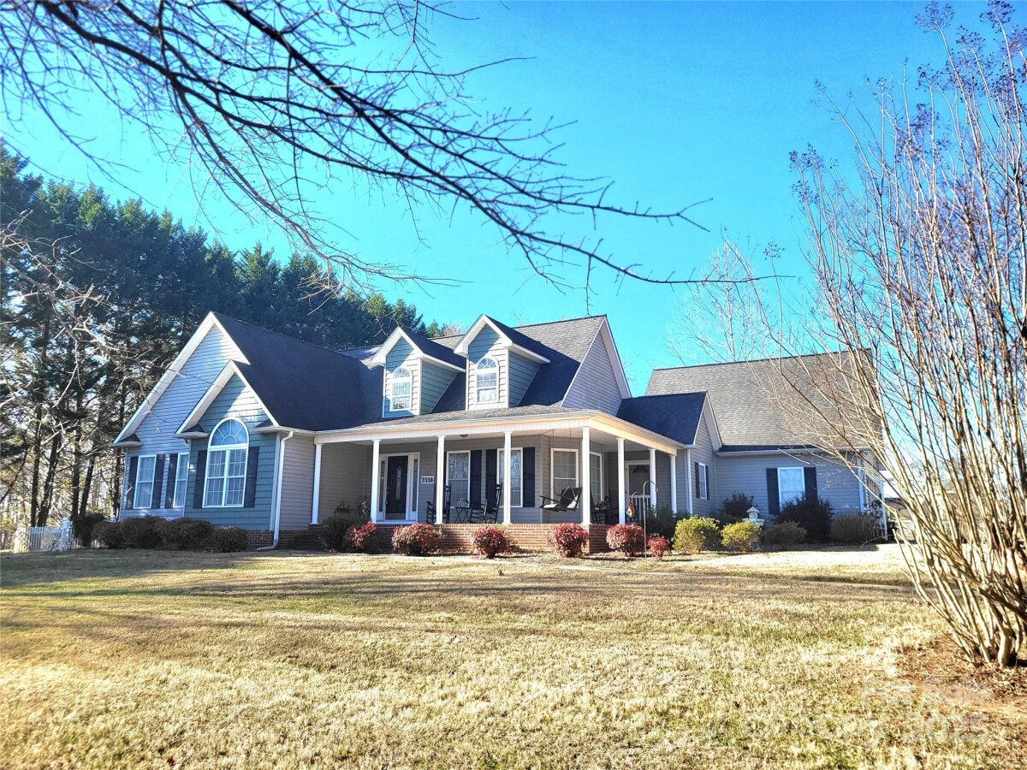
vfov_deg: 53.1
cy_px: 385
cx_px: 514
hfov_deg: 67.3
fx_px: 771
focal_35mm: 26
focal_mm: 5.4
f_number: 1.8
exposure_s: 1/1111
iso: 40
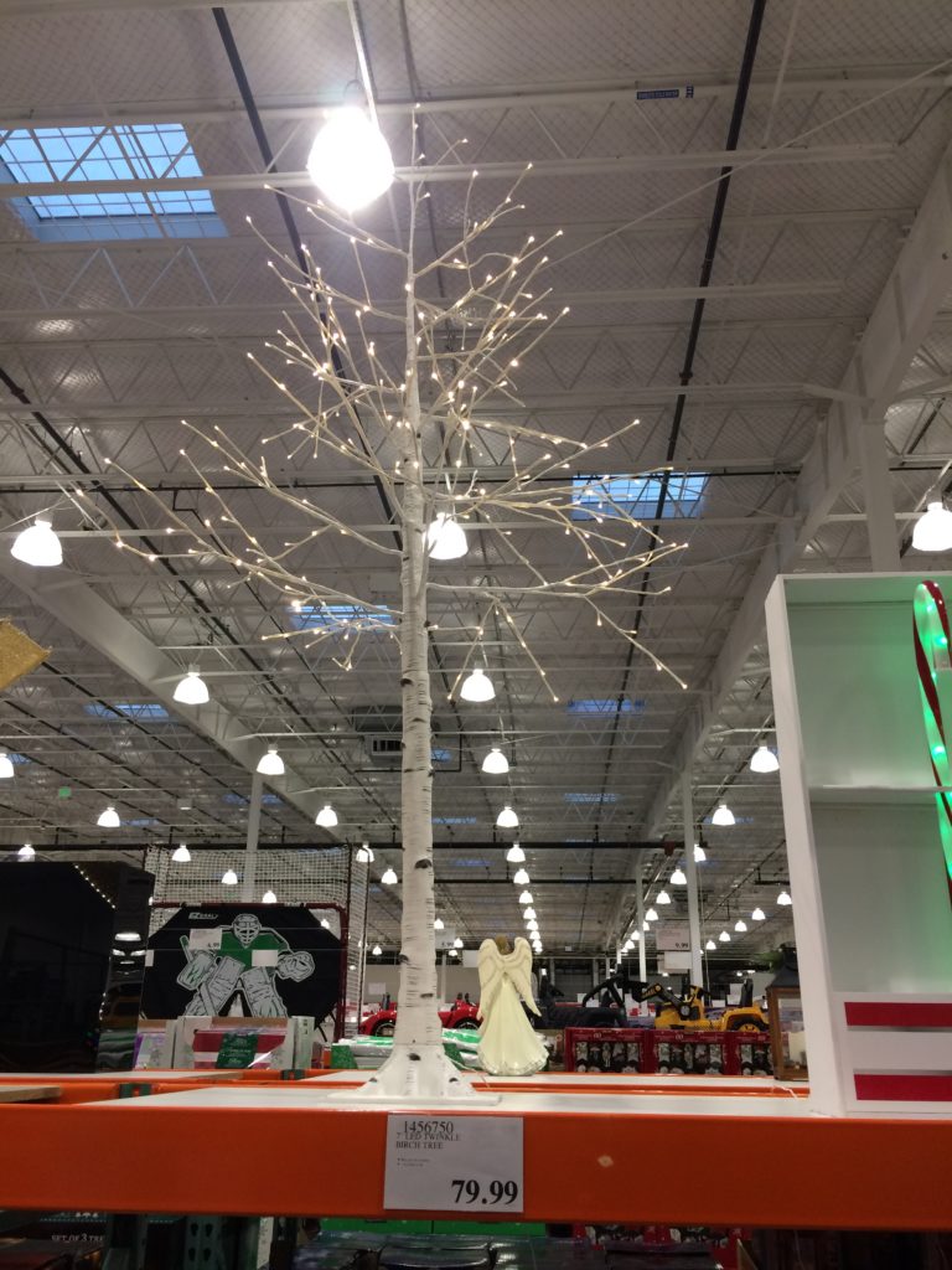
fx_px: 1063
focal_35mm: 29
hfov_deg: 48.2
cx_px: 476
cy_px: 635
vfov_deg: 61.7
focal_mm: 4.15
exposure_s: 1/33
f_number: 2.2
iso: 40
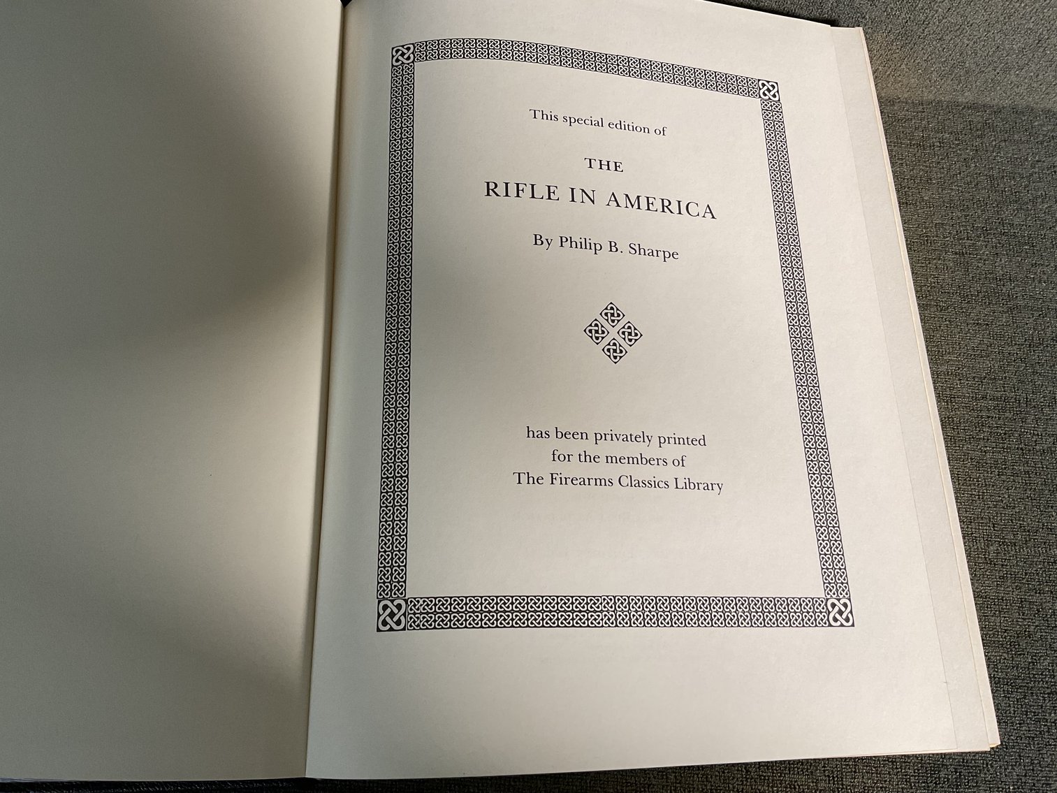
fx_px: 886
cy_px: 396
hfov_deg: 61.7
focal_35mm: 29
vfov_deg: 48.2
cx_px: 528
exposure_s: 1/60
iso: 50
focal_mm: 3
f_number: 1.8
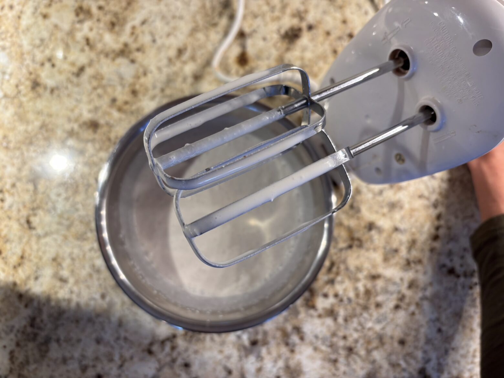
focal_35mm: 26
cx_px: 252
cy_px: 189
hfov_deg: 67.3
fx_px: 379
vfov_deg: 53.1
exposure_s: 1/60
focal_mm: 5.96
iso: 100
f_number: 1.6
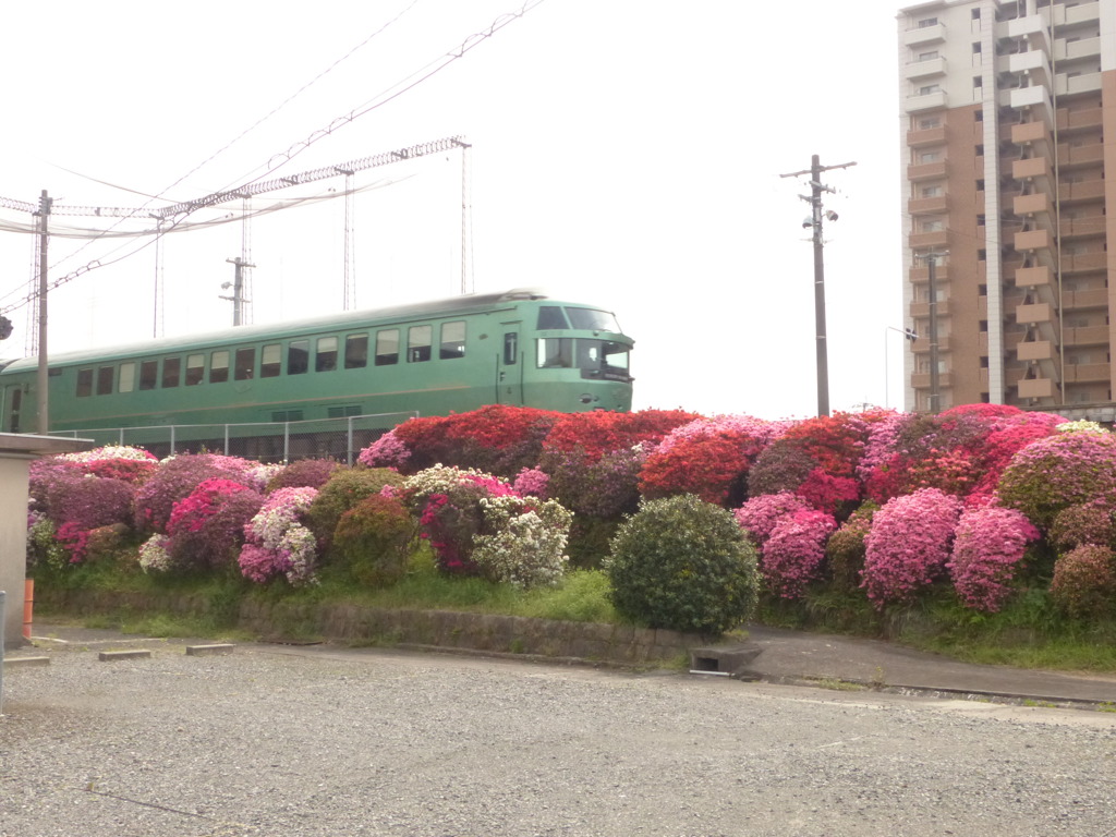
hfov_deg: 45.8
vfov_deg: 35.1
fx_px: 1322
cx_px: 558
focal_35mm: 41
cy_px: 418
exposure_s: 1/200
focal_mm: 7.4
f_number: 6.3
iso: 400
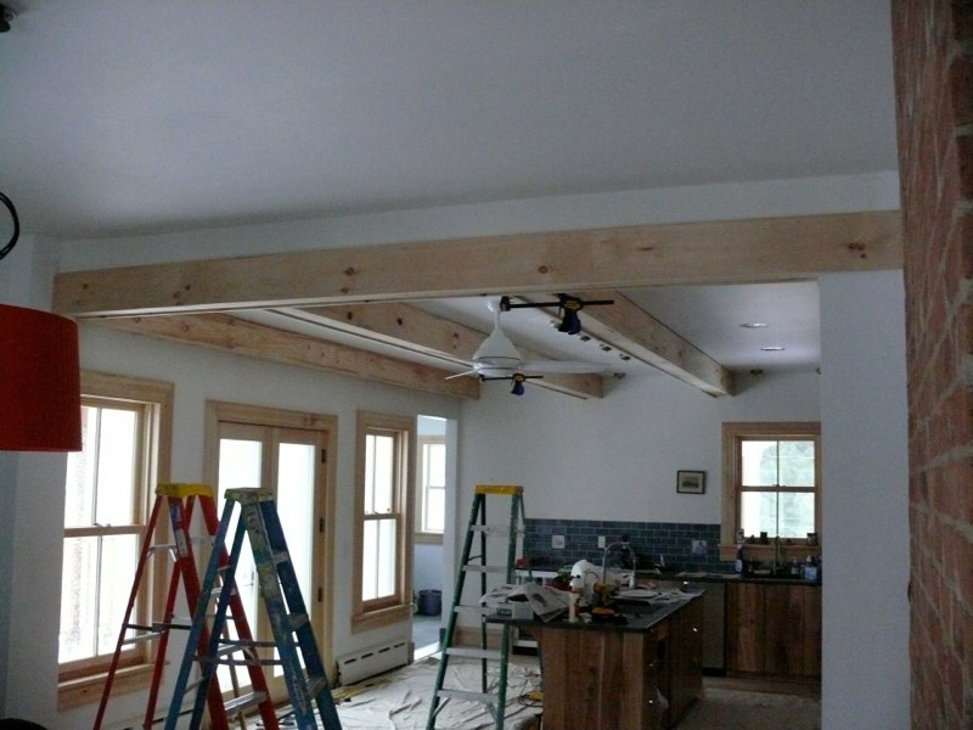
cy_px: 365
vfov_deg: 40.7
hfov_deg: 52.6
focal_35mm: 35
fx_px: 984
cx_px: 486
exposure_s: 1/25
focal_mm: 7.4
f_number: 2.8
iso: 800
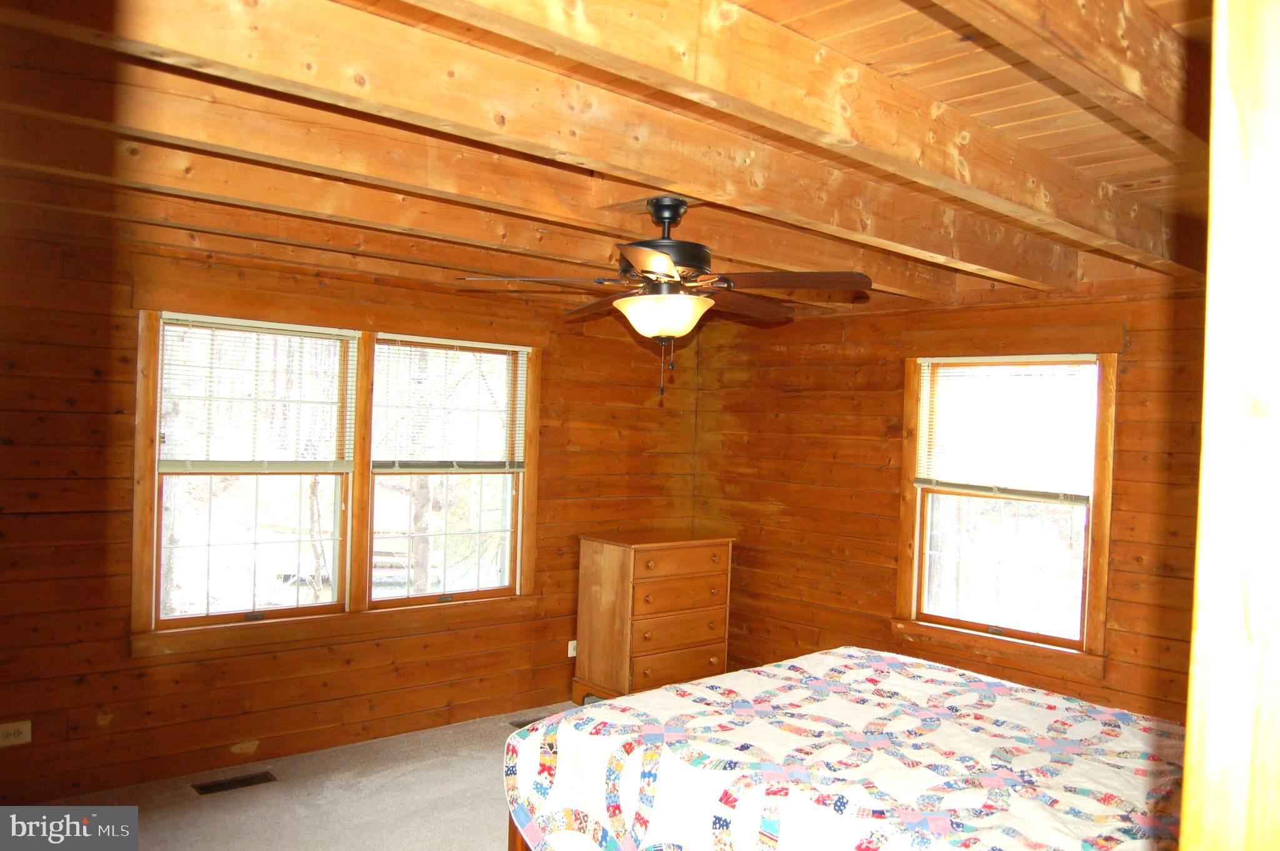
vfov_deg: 47.8
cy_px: 426
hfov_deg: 67.4
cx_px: 640
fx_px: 959
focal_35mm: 27
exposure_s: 1/160
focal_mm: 18
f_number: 3.5
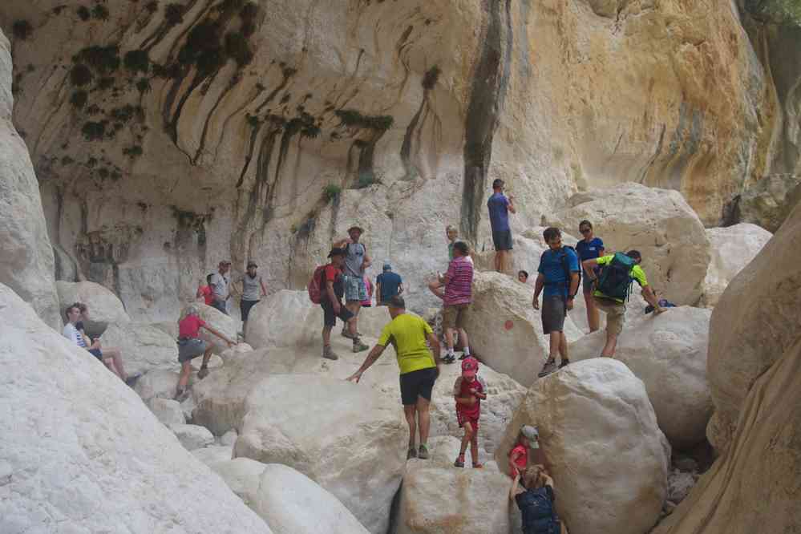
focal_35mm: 39
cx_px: 400
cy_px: 267
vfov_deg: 34.2
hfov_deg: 49.6
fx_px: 868
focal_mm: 26
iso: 400
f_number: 5.6
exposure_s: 1/50
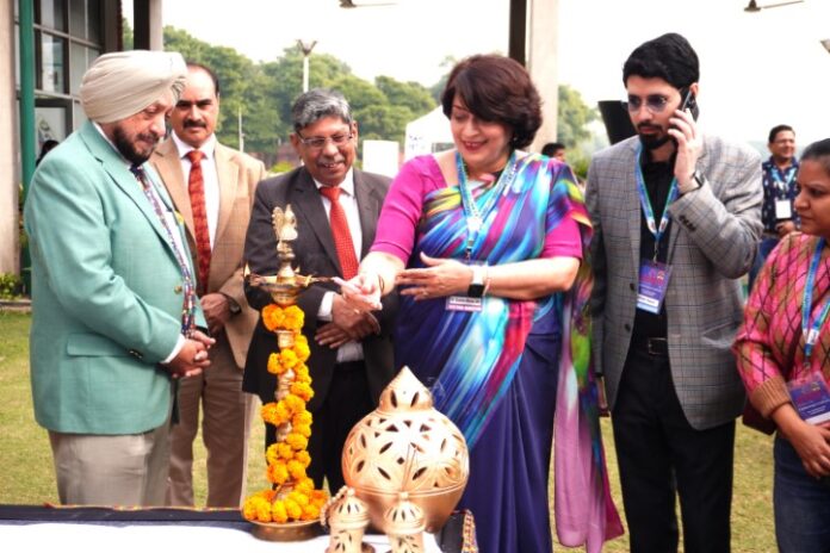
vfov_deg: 29.9
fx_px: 1037
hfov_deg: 43.6
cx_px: 415
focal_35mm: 45
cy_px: 276
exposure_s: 1/125
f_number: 5
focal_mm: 30
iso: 100
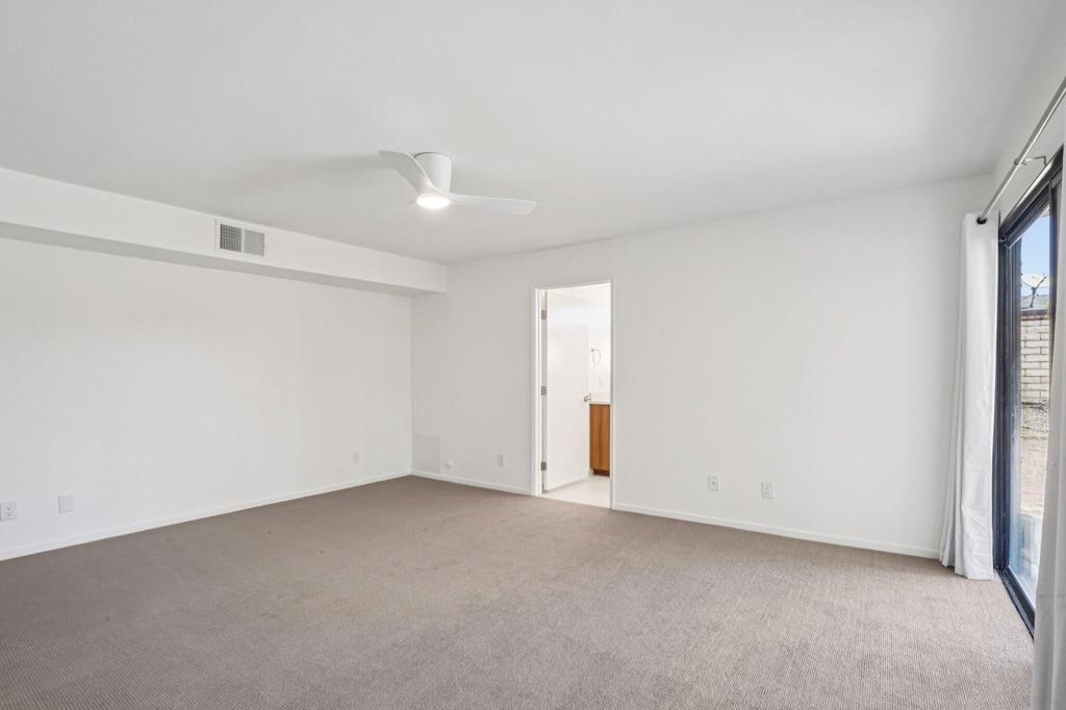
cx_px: 533
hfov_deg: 96.8
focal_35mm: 16
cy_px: 355
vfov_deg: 73.7
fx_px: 474
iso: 3200
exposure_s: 1/60
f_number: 16
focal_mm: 16
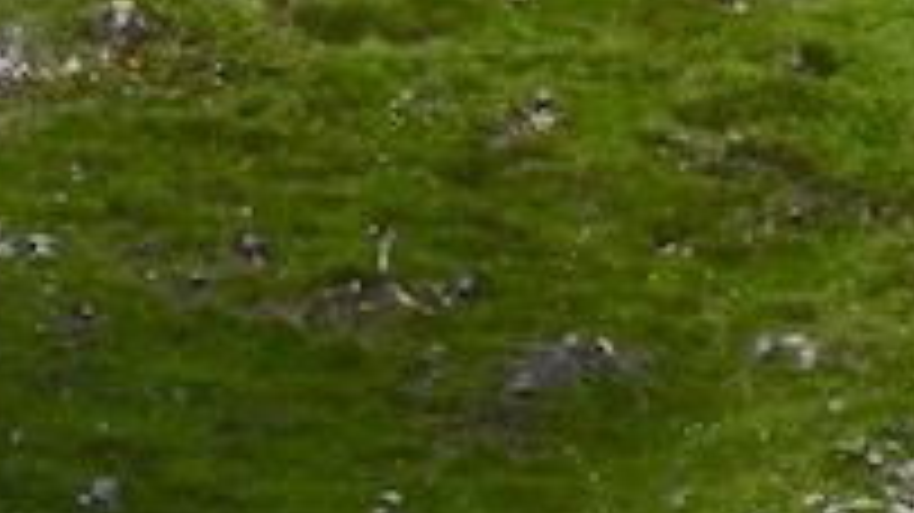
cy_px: 1233
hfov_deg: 4.6
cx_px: 1018
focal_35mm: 473
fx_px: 11459
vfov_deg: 2.5
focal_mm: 68
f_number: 11
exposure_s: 1/500
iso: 360
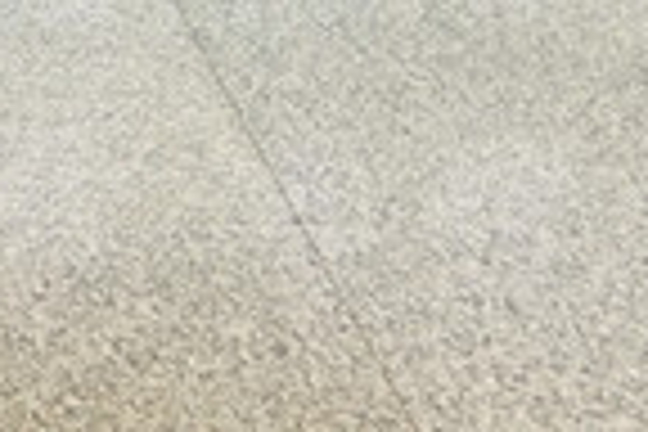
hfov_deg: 12.0
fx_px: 3006
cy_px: -986
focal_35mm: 167
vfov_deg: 7.1
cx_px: -153
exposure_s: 1/30
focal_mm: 24
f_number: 4
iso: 640
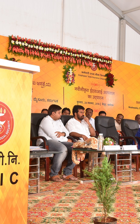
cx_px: 63
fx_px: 360
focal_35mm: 59
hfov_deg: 22.0
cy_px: 112
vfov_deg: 34.6
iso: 1600
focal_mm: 38
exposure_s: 1/125
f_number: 8
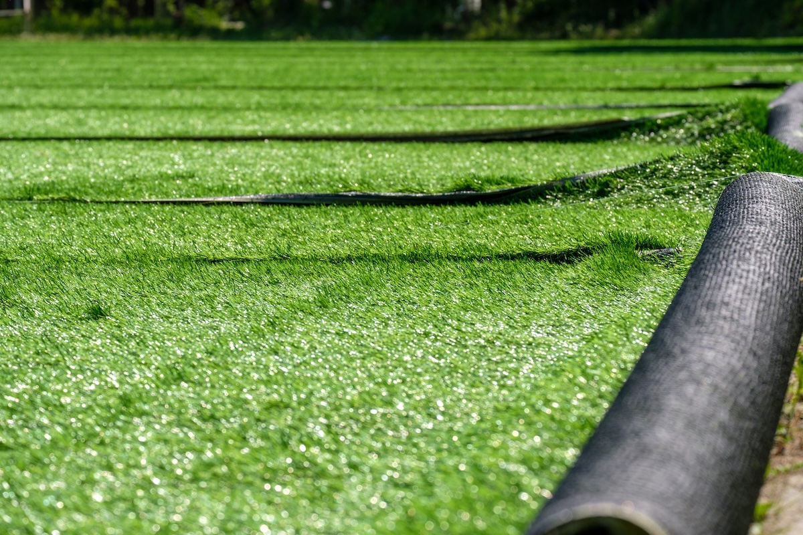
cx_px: 402
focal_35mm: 143
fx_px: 3189
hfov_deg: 14.3
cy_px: 268
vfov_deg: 9.6
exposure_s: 1/1000
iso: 200
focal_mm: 95
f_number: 6.4
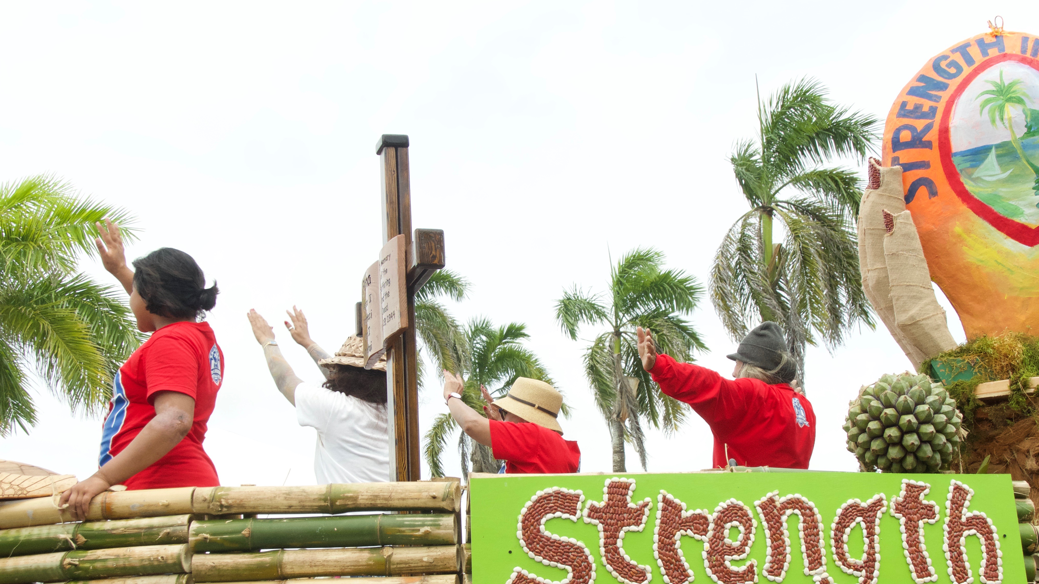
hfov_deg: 30.1
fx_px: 1929
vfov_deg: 17.2
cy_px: 390
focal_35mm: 70
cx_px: 544
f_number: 9
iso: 400
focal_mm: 30
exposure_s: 1/500
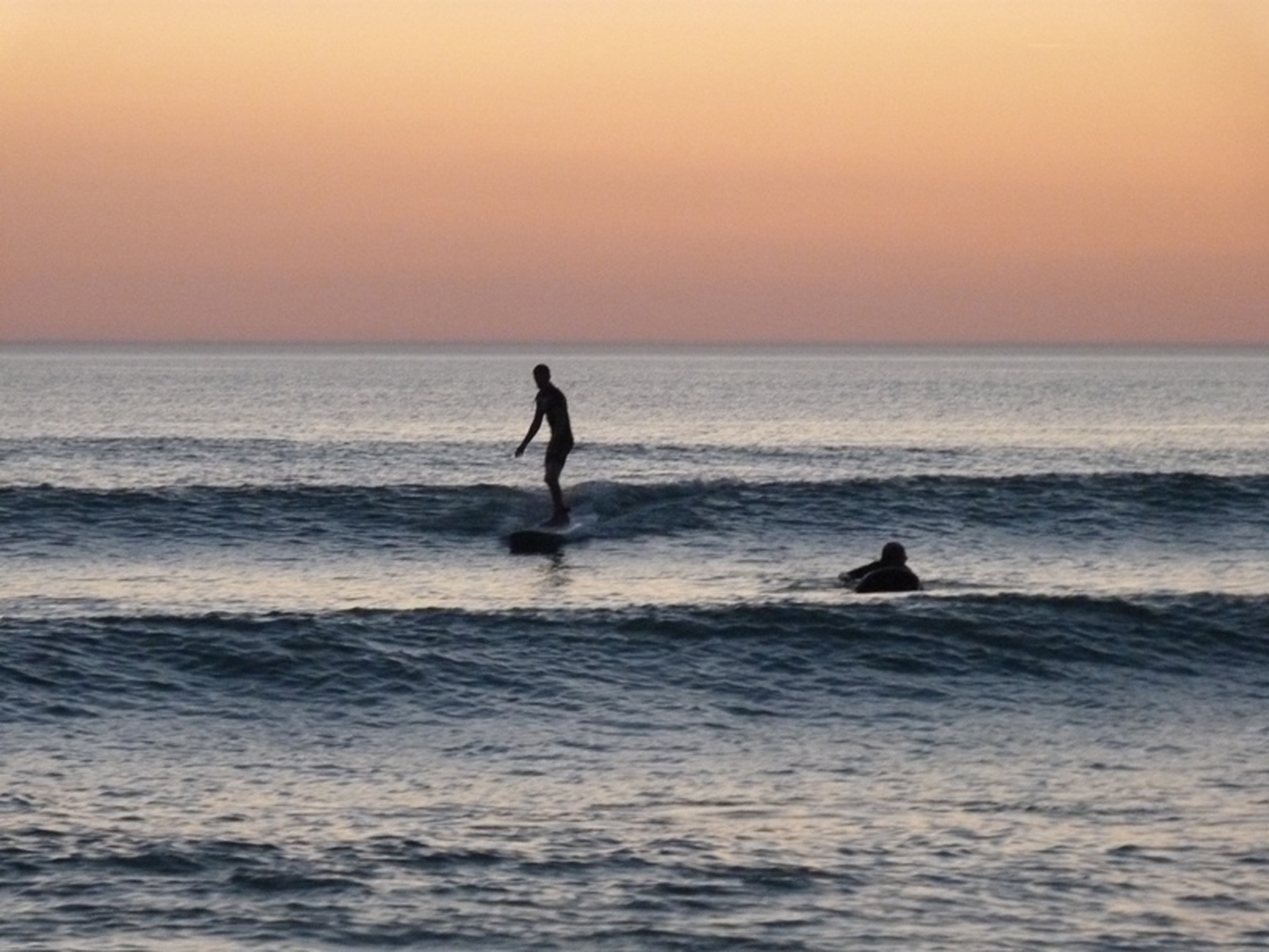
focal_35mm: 224
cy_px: 476
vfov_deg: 6.6
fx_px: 8212
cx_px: 634
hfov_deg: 8.8
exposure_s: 1/50
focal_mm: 40.4
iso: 800
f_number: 3.9
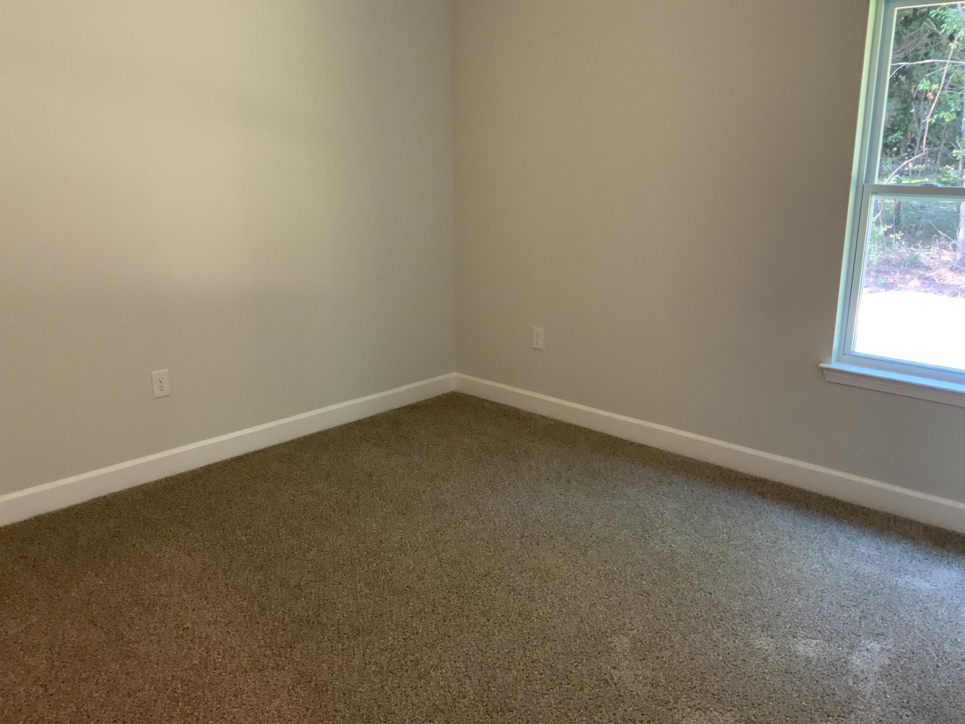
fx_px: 808
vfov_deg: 48.2
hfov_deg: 61.7
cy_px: 362
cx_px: 482
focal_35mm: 29
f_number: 1.8
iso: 250
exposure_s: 1/60
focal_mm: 3
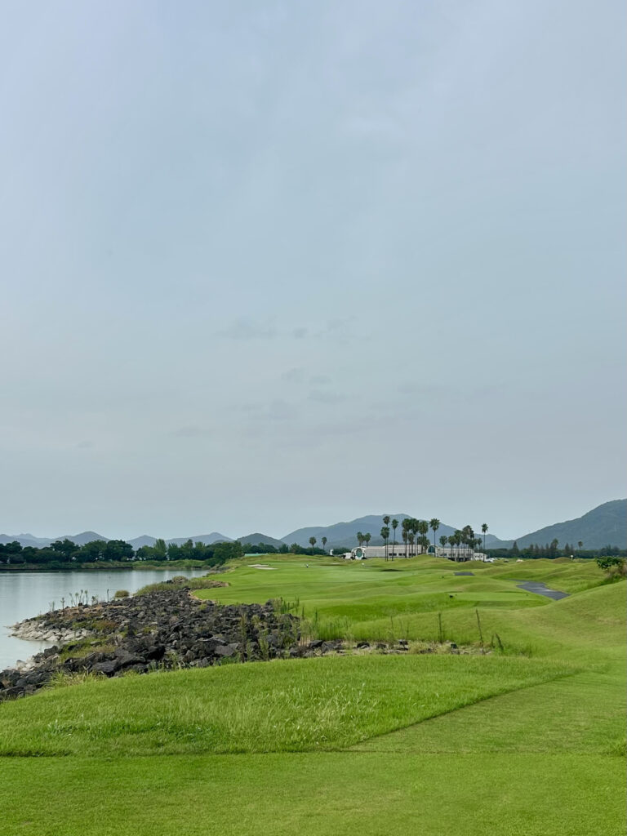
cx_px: 314
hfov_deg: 53.1
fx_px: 628
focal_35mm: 26
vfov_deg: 67.3
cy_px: 418
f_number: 1.5
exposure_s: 1/2165
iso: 50
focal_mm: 5.7
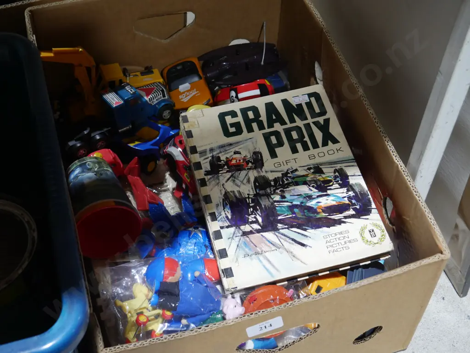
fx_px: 734
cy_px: 176
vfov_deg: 27.1
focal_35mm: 54
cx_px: 235
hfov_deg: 35.5
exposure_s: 1/60
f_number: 5.3
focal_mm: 27
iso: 800
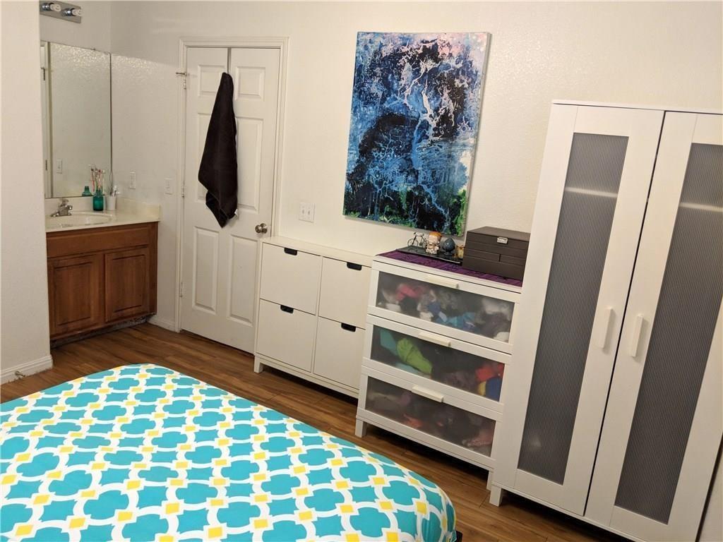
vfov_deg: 51.4
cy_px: 271
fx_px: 564
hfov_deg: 65.3
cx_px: 362
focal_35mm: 27
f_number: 1.8
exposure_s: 1/60
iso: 246
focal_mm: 4.44
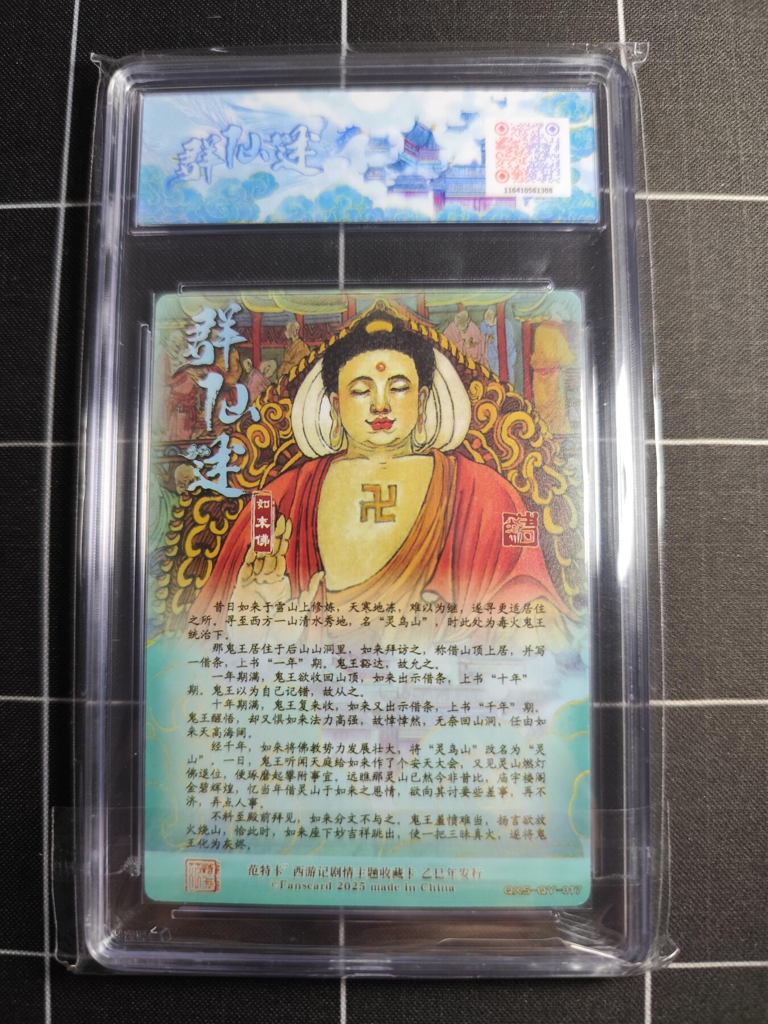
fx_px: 680
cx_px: 384
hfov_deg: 58.9
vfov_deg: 73.9
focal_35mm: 23
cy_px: 512
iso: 400
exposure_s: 1/100
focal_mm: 6.14
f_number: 1.65
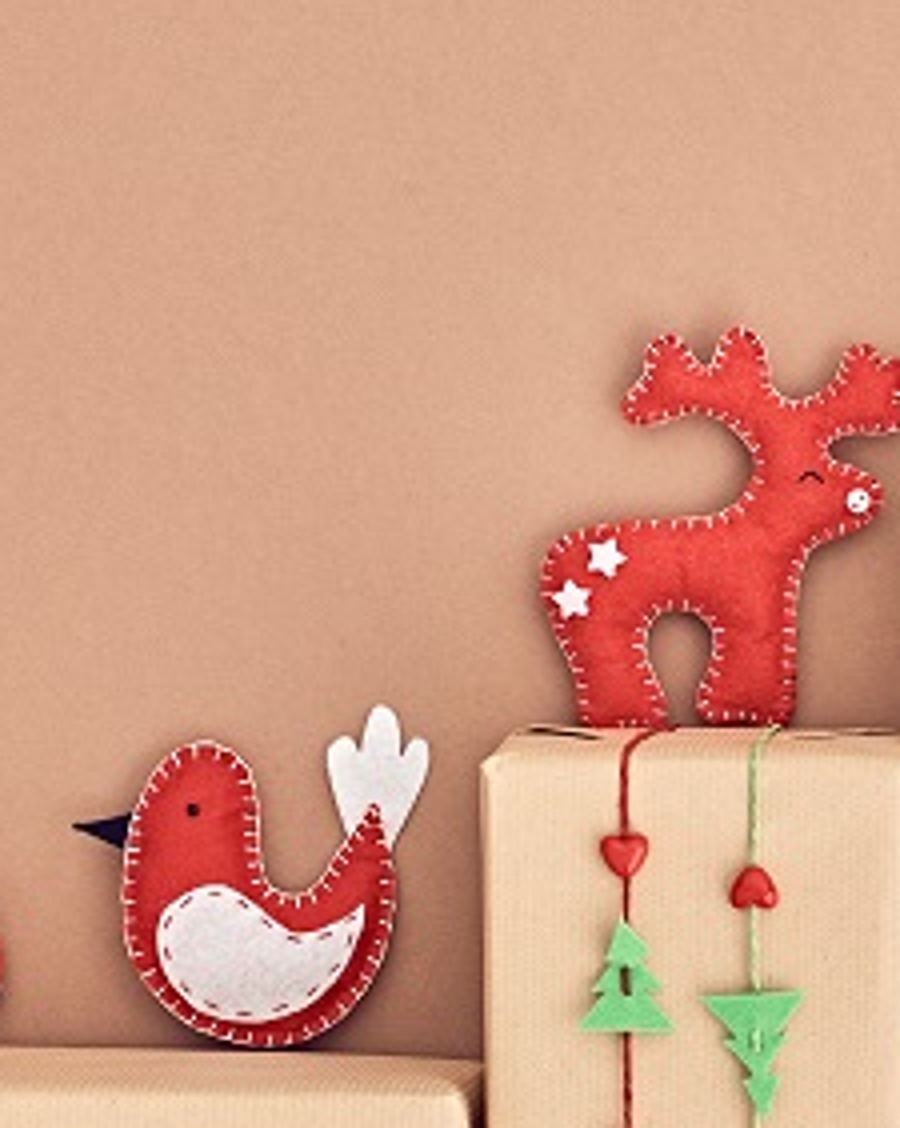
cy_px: 596
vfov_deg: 11.4
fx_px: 5669
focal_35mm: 170
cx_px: 924
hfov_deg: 9.0
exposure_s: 1/250
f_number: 11
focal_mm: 85
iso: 100
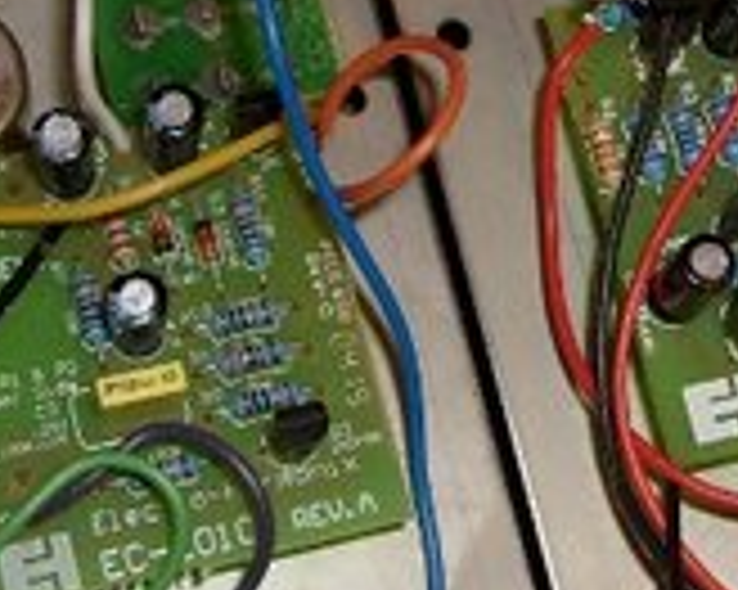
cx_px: 454
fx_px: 2729
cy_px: 203
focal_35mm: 125
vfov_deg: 12.3
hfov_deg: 15.4
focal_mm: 5.8
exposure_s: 1/45
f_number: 2.8
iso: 100
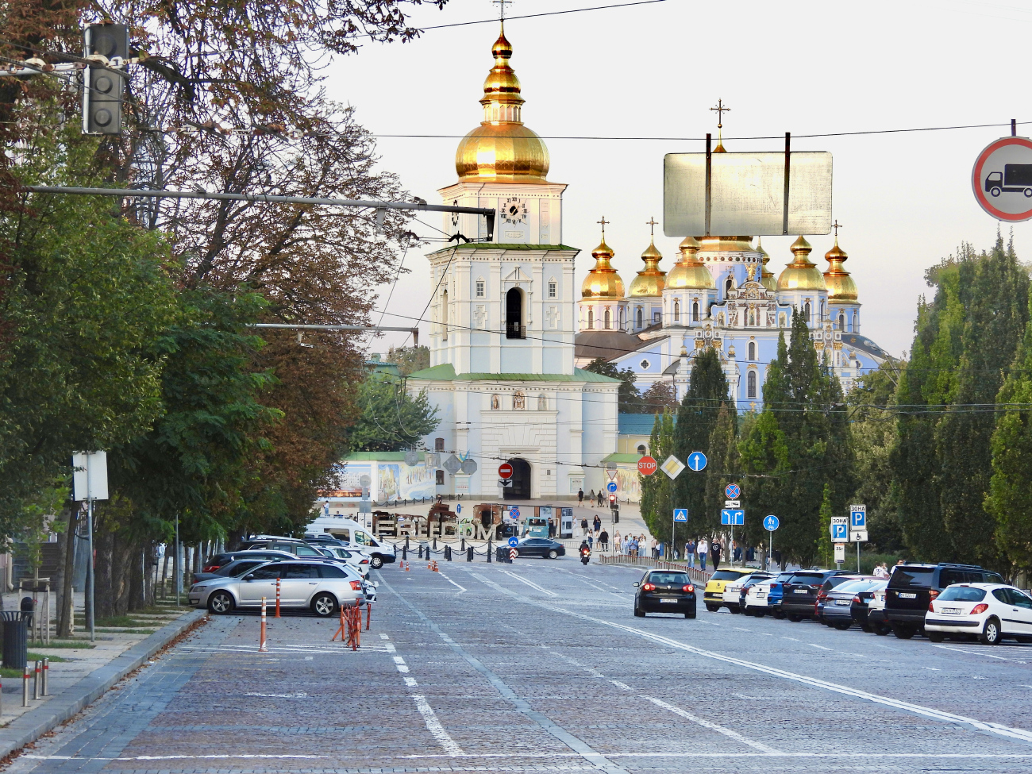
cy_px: 387
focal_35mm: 135
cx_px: 516
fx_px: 4025
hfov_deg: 14.6
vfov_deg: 11.0
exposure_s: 1/60
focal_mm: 24.1
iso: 100
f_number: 4
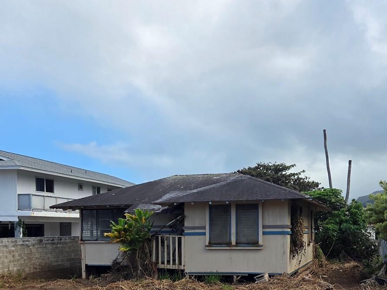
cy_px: 242
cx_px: 222
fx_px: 458
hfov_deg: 45.7
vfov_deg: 33.8
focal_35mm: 41
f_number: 1.8
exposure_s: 1/2643
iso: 80
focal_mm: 5.4
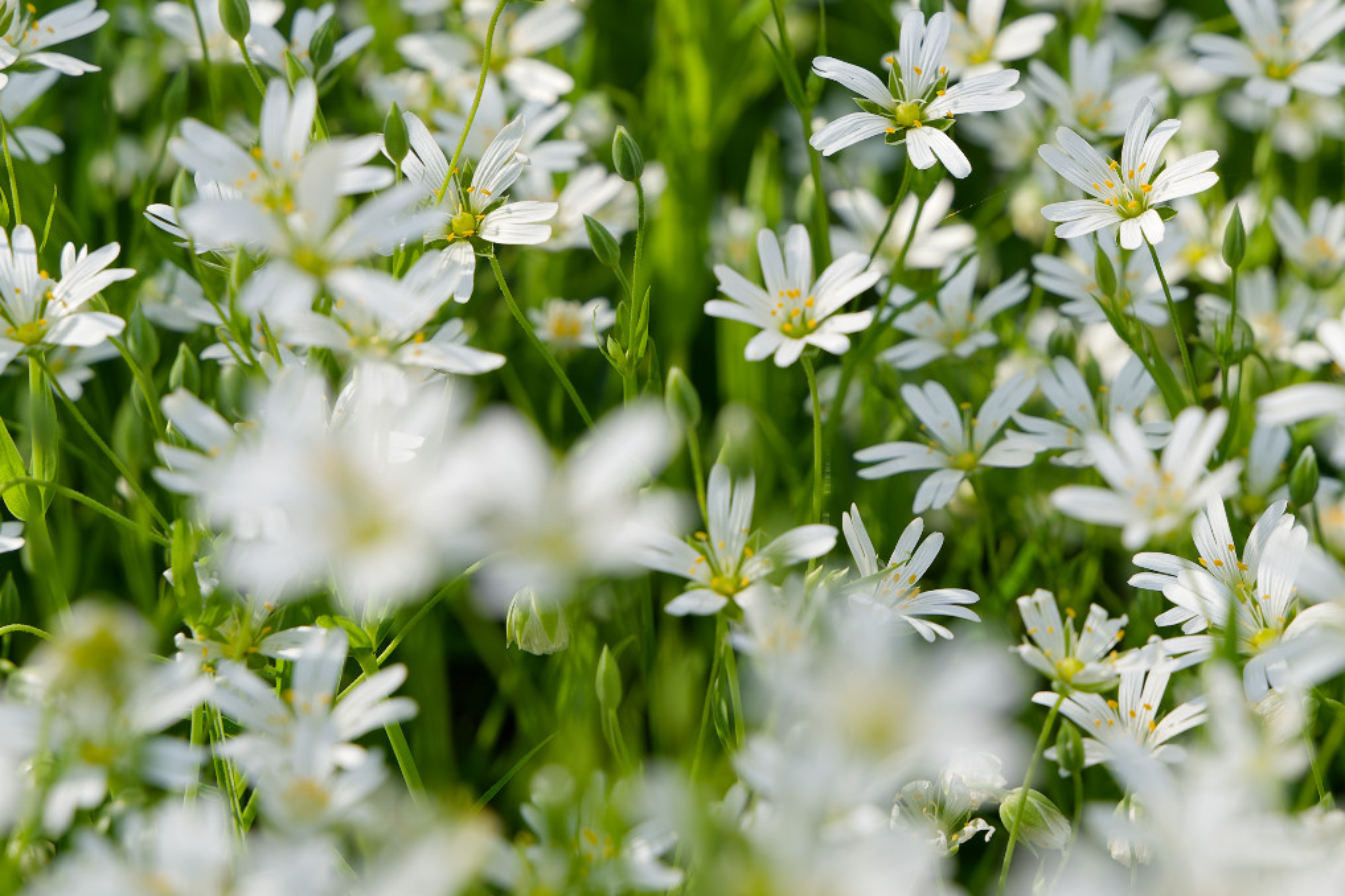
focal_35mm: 151
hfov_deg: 13.5
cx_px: 1042
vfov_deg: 9.1
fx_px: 5641
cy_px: 98
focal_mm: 75
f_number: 7.1
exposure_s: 1/100
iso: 200
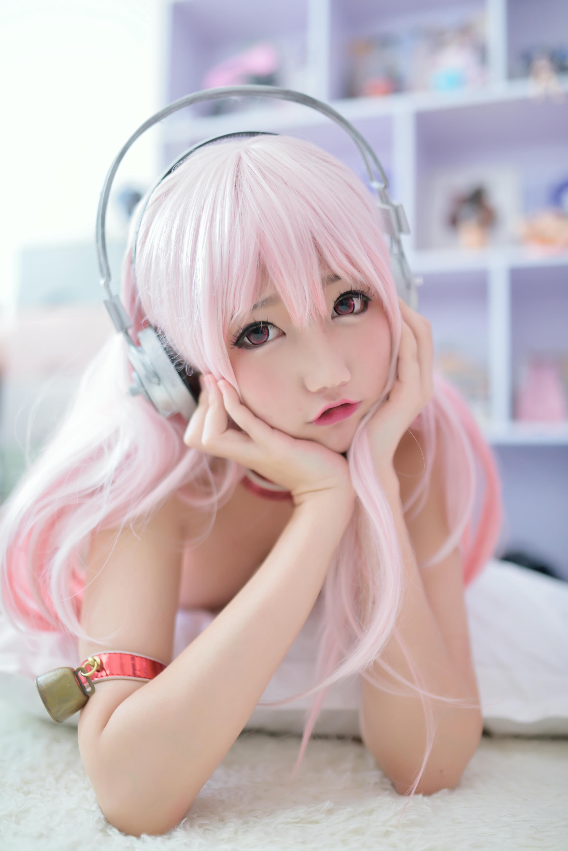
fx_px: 828
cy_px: 426
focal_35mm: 35
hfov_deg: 37.9
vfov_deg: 54.4
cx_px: 284
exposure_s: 1/200
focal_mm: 35
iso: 400
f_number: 1.4
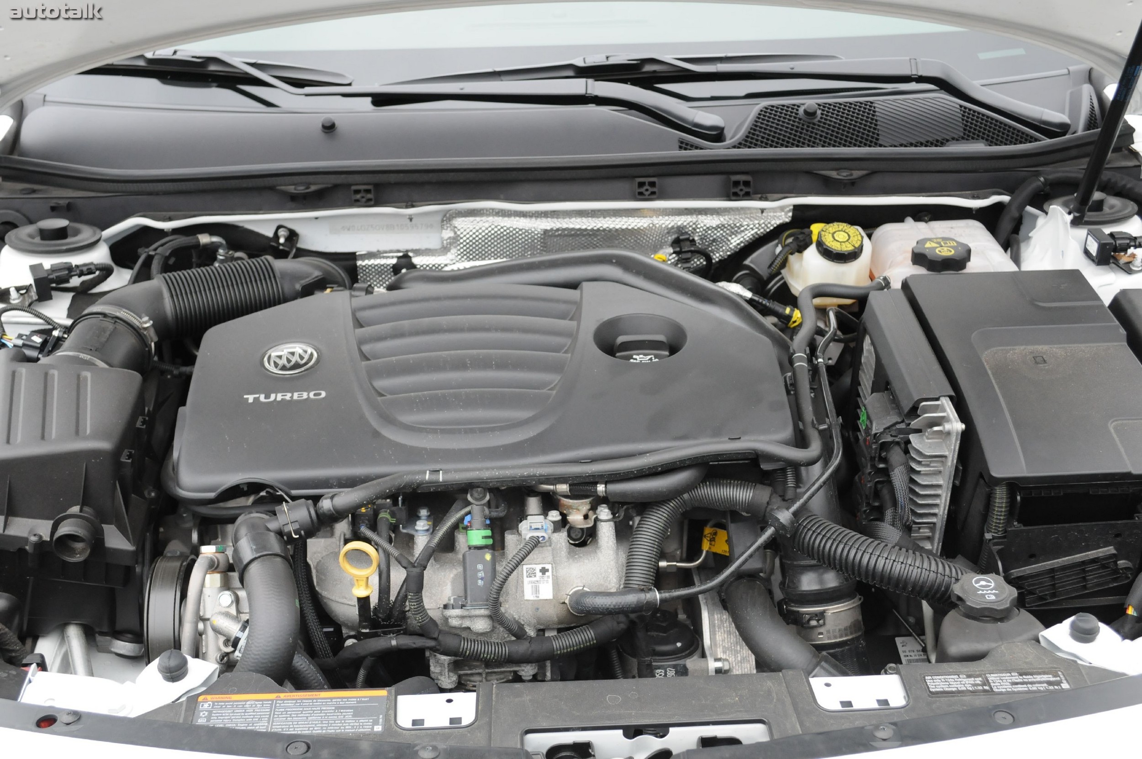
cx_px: 571
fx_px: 1521
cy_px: 380
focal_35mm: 48
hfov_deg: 41.2
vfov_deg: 28.0
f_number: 5.6
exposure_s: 1/160
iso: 800
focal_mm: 32
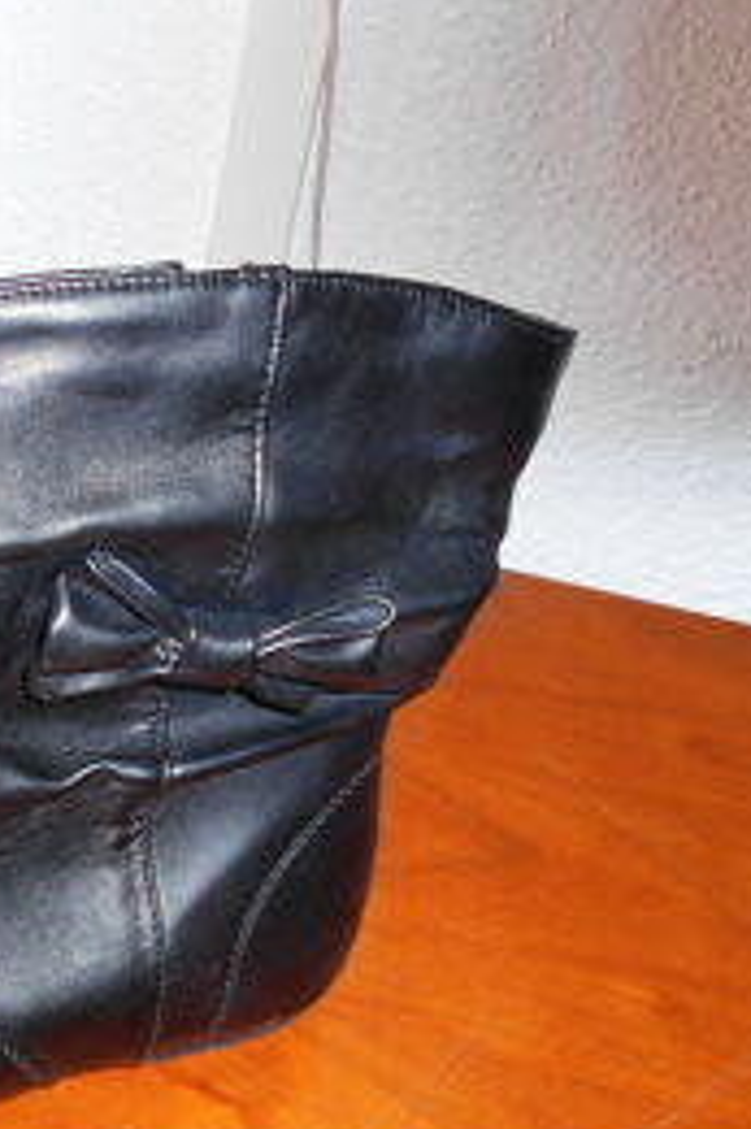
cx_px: -260
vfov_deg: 39.4
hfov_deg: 23.4
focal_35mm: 50
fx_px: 1567
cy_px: 690
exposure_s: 1/25
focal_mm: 4.6
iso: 80
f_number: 3.2
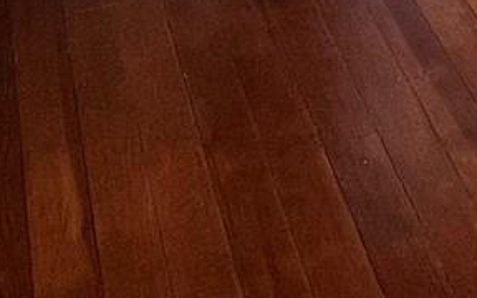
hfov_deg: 19.2
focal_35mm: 98
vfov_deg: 10.5
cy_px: -523
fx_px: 1274
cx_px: 656
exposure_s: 1/99
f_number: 1.8
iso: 32
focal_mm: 1.57
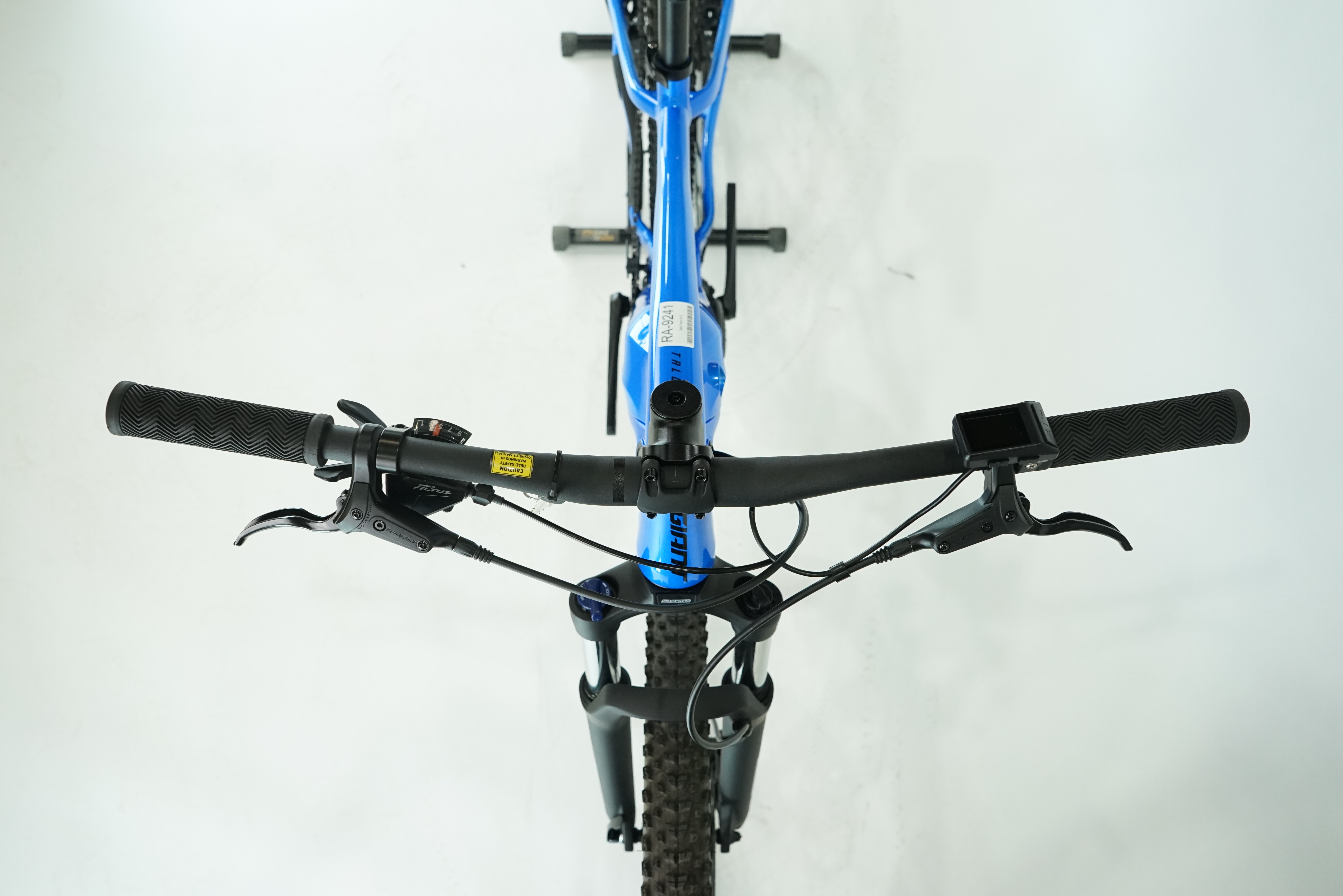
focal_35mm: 28
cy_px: 448
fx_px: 1044
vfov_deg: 46.4
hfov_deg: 65.5
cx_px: 672
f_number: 5.6
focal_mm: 28
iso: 1600
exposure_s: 1/200
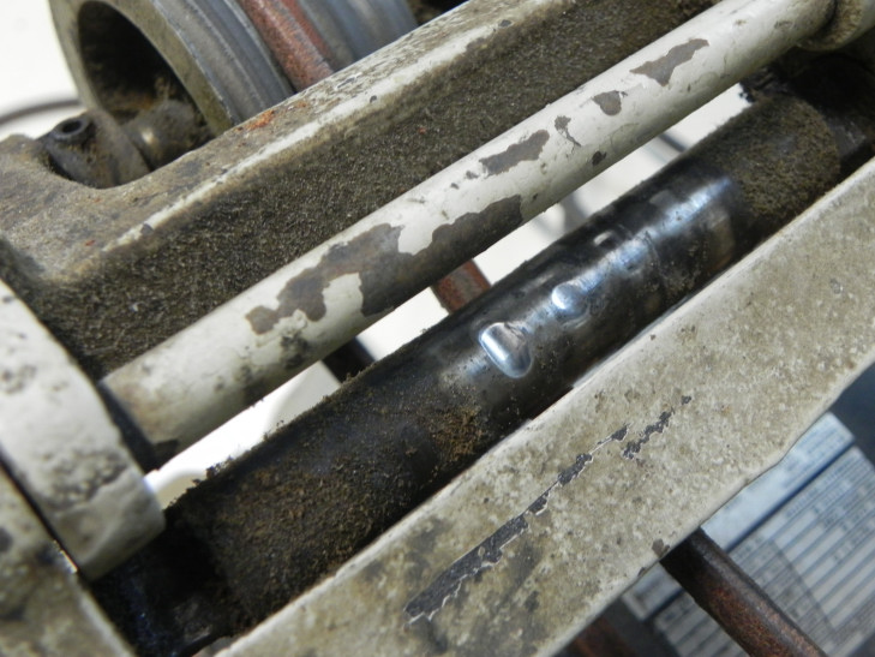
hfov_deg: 45.8
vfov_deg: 35.1
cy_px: 328
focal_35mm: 41
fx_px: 1037
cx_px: 438
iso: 400
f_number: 3.2
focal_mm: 7.3
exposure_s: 1/16.7
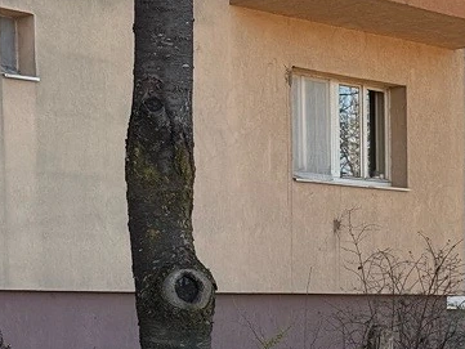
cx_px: 314
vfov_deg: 10.9
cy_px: 469
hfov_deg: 14.8
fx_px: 1787
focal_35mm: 133
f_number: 1.78
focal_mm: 6.76
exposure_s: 1/846
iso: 64
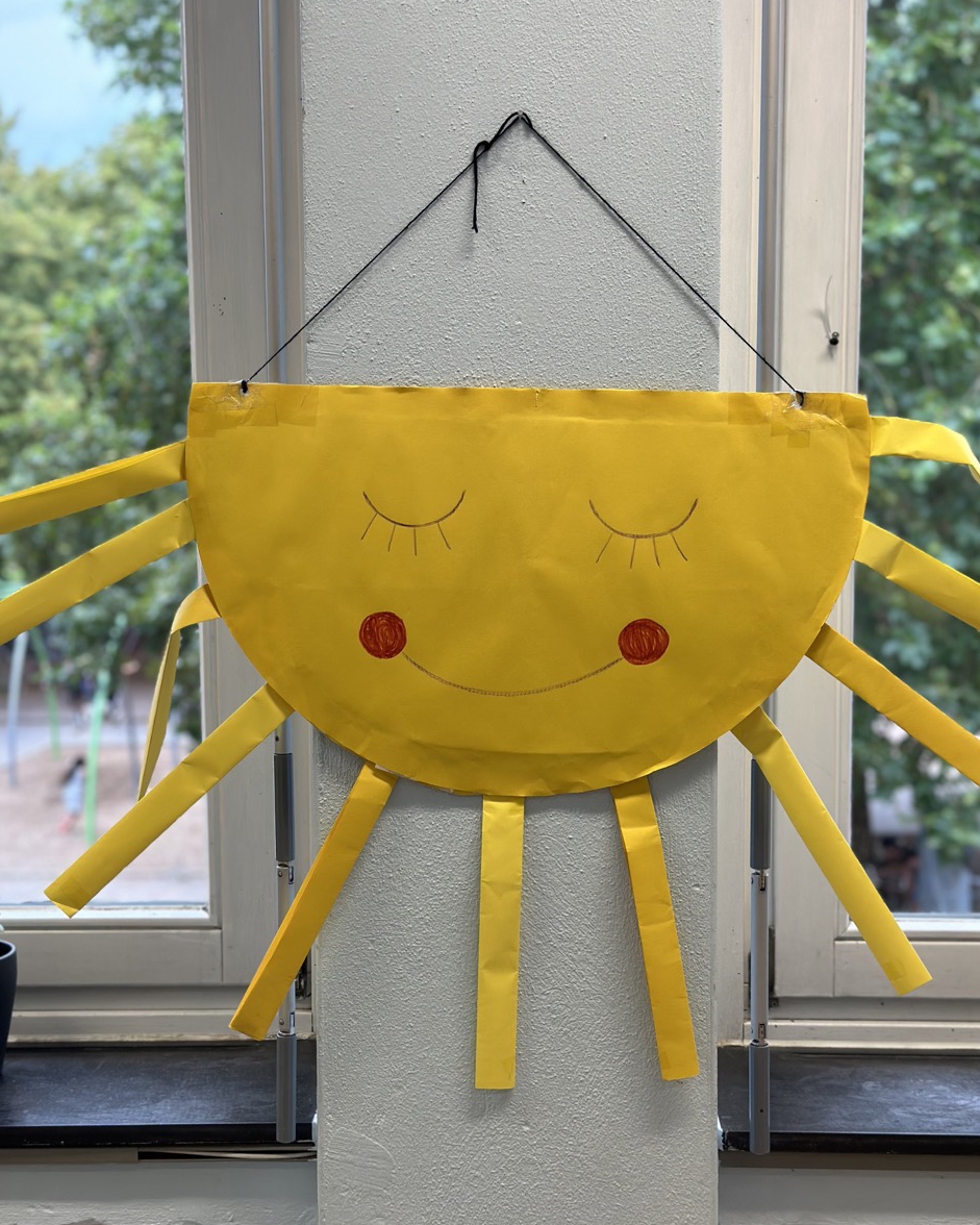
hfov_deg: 29.7
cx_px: 495
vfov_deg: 36.6
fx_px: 1849
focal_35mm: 51
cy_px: 654
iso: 64
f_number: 1.78
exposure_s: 1/100
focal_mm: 6.86
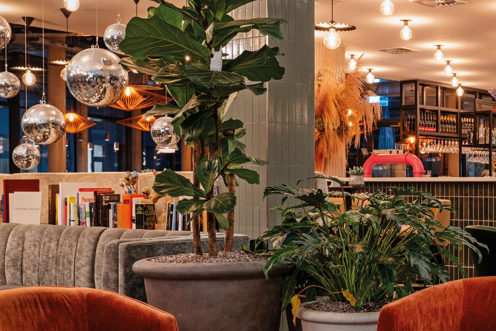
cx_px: 433
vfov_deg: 21.5
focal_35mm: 63
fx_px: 868
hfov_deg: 30.7
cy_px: 227
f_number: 8
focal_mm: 35
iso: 800
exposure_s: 1/1.67
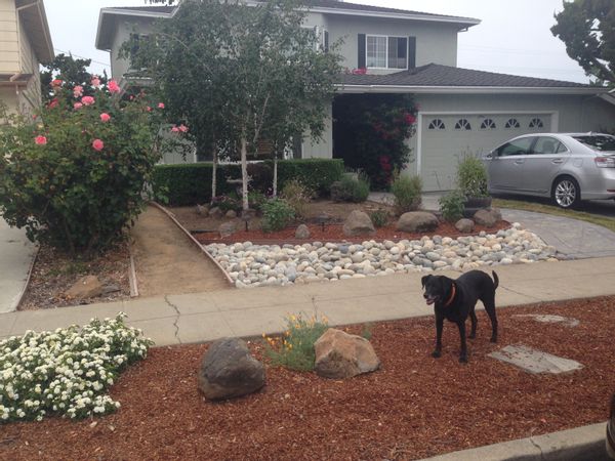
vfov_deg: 42.9
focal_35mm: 33
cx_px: 308
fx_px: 586
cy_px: 230
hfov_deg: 55.4
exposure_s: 1/120
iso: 64
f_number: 2.4
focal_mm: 4.12
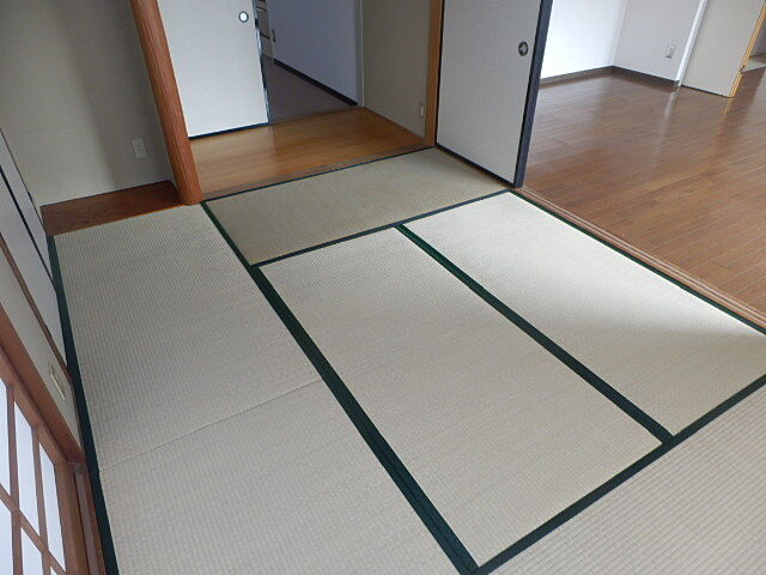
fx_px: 531
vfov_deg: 56.8
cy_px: 288
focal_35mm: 24
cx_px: 383
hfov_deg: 71.6
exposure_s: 1/30
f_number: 3
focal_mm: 4.2
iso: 100
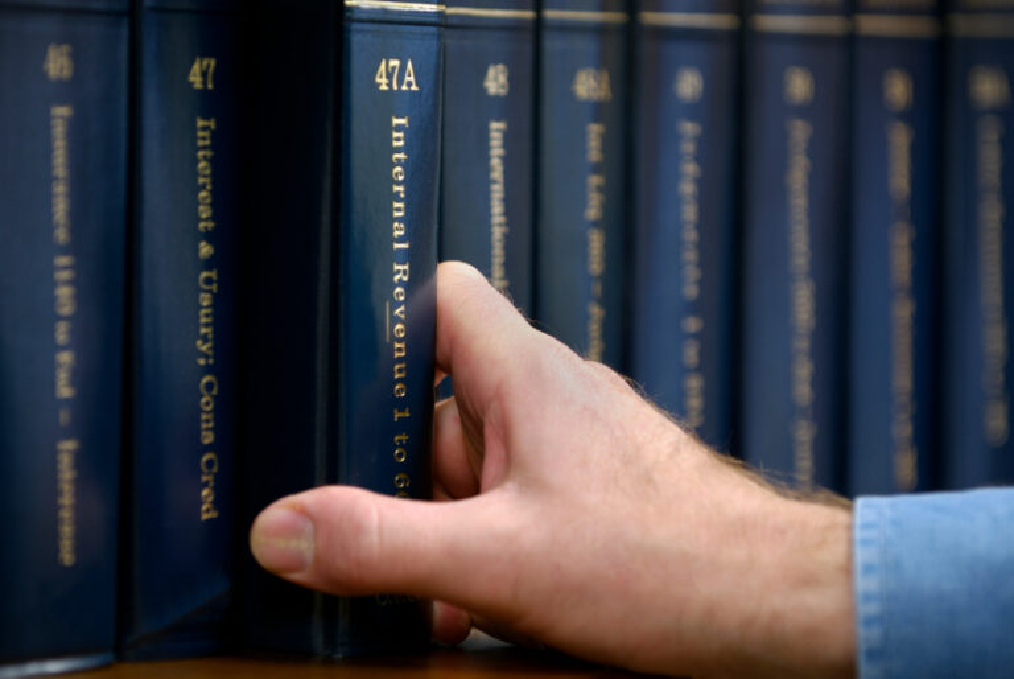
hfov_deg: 12.4
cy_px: 340
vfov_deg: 8.3
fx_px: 4653
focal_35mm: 165
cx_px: 507
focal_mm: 110
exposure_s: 1/10
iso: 100
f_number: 2.8
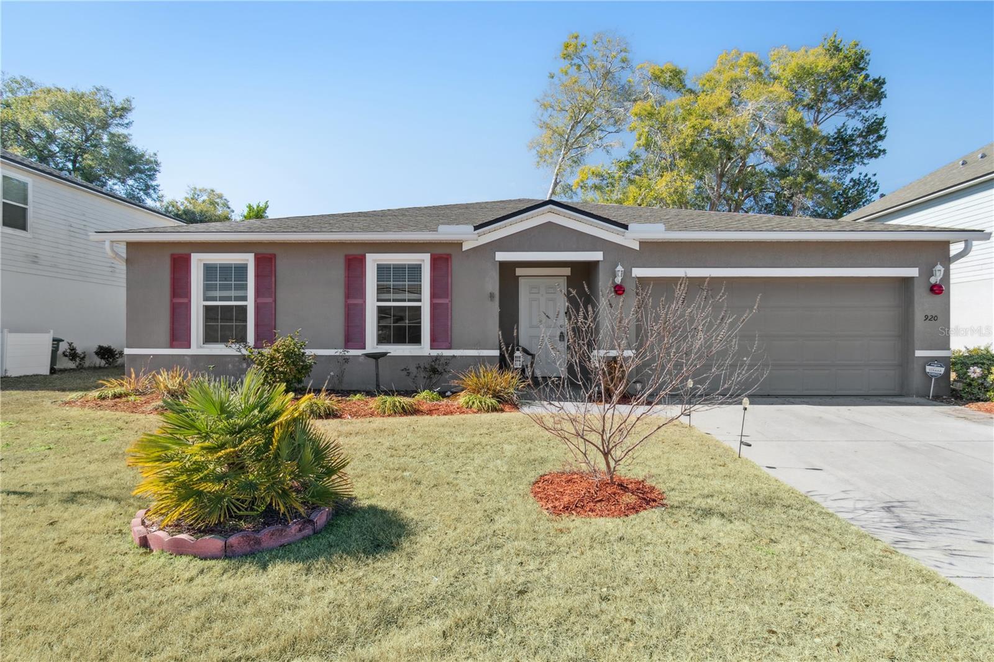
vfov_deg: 64.5
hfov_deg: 86.9
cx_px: 497
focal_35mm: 19
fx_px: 524
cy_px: 331
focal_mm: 13
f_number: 8
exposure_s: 1/320
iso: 200
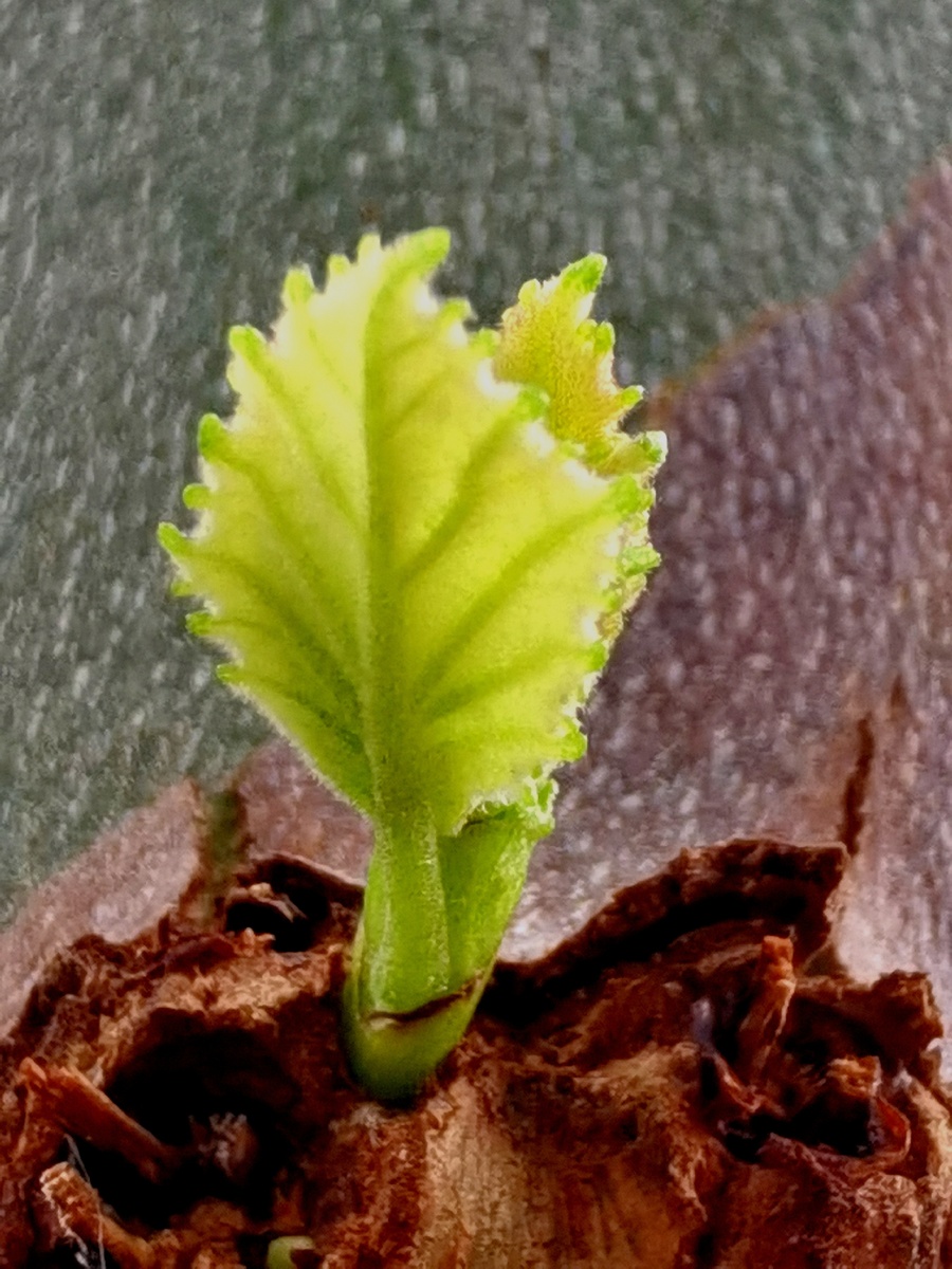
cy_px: 634
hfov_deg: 18.2
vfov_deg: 24.1
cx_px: 476
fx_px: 2970
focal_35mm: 81
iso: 80
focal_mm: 2.26
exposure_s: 1/100
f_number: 2.2
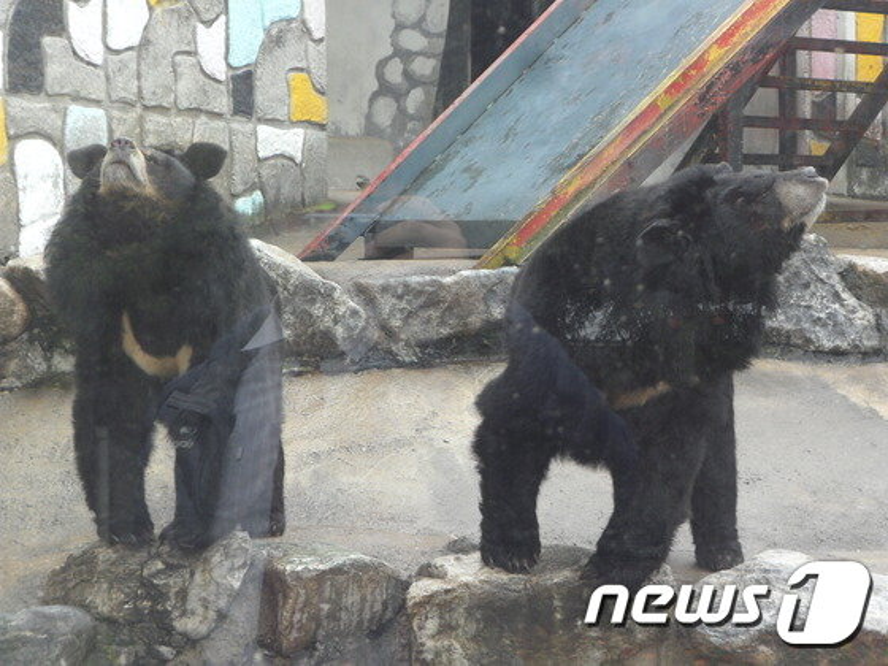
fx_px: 2771
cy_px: 333
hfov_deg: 18.2
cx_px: 444
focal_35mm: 108
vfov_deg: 13.7
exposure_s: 1/60
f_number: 5
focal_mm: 19.6
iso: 80
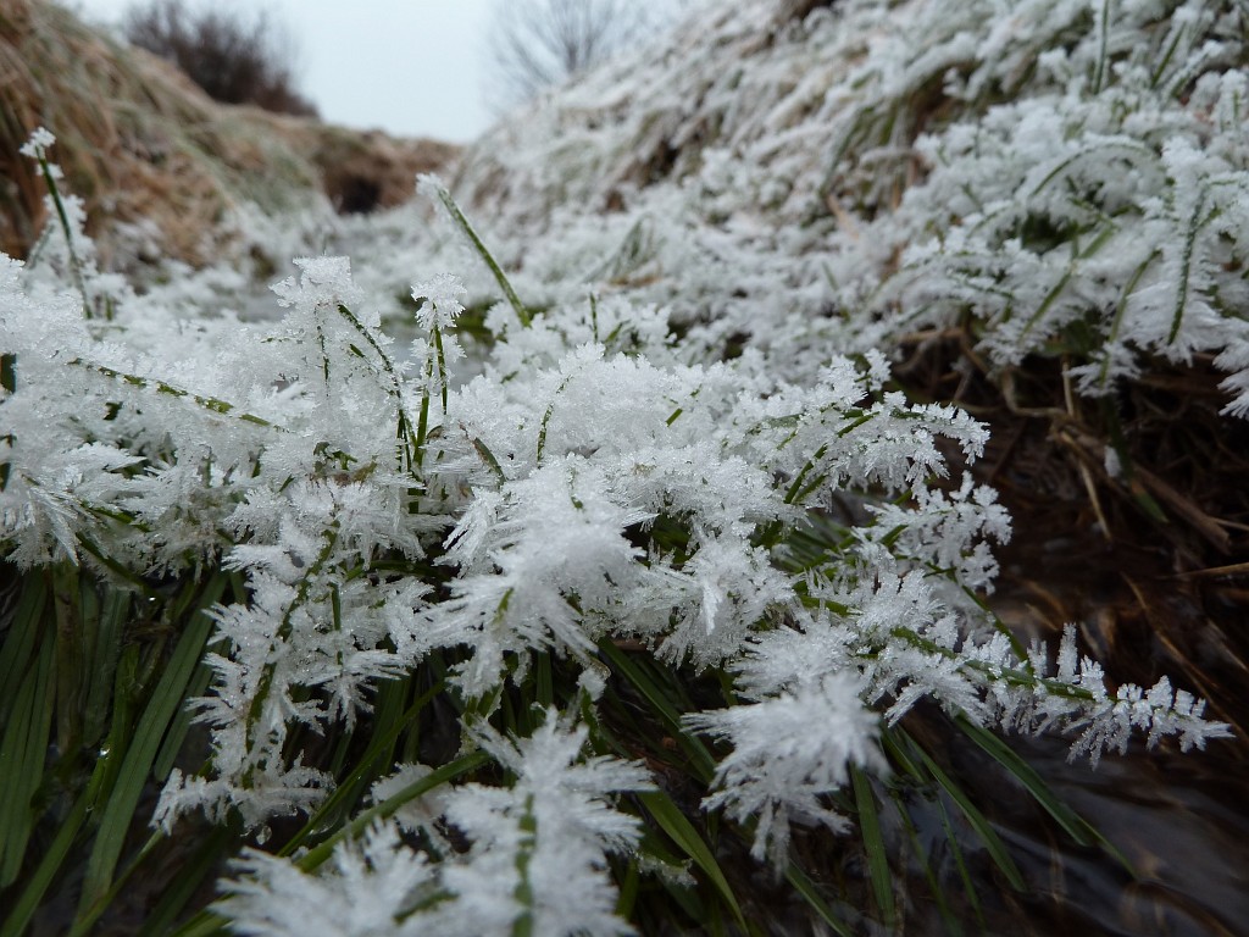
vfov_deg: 54.9
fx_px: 902
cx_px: 624
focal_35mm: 25
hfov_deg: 69.4
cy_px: 468
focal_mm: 4.1
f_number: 3.3
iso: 100
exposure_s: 1/30
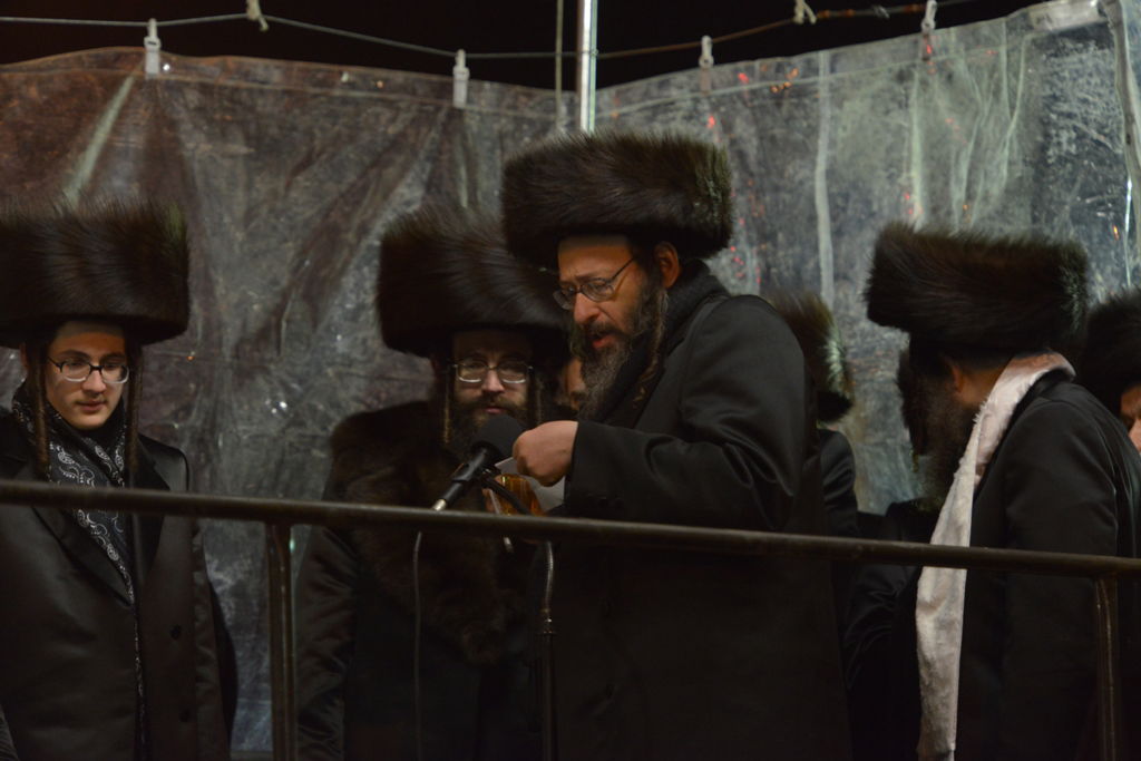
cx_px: 570
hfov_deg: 8.6
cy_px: 380
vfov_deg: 5.7
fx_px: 7607
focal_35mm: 240
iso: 3200
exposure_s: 1/80
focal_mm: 240
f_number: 5.6
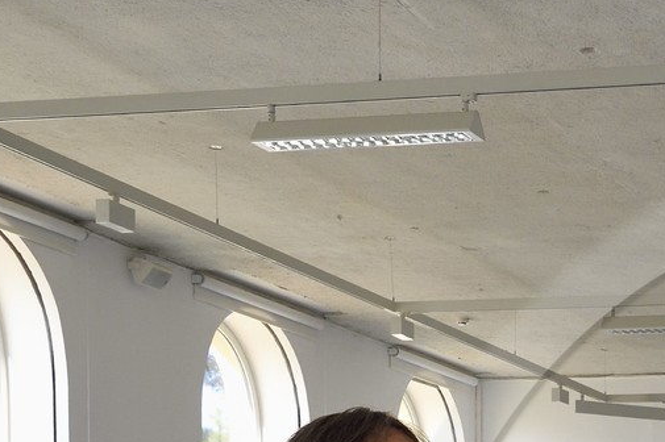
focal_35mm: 95
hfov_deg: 19.5
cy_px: 694
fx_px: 1754
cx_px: 910
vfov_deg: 13.4
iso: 1600
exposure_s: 1/160
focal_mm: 30
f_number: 11
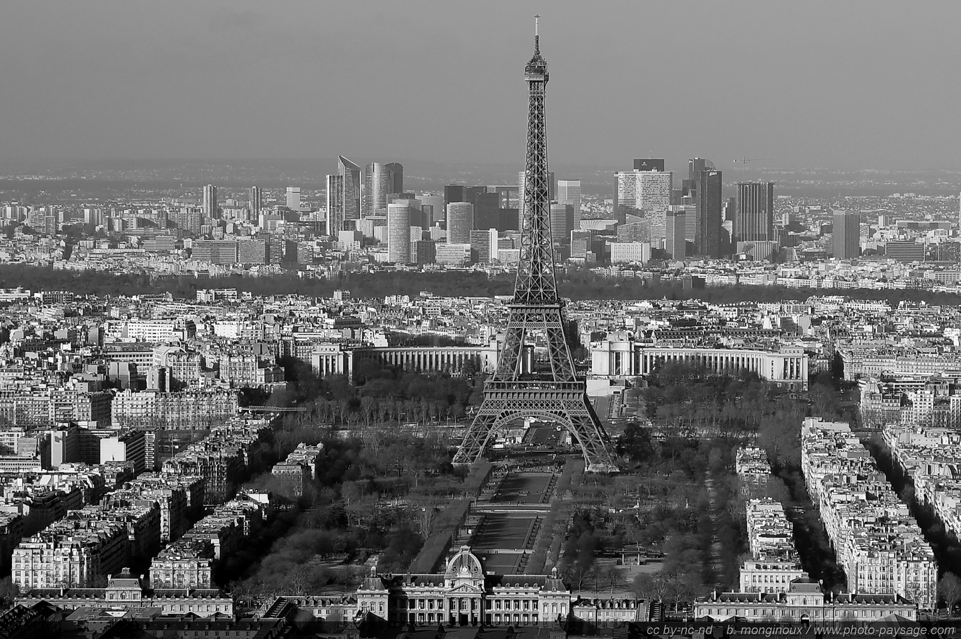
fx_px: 2800
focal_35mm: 105
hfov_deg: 19.5
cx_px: 480
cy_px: 320
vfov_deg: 13.0
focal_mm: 70
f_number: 8
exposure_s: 1/800
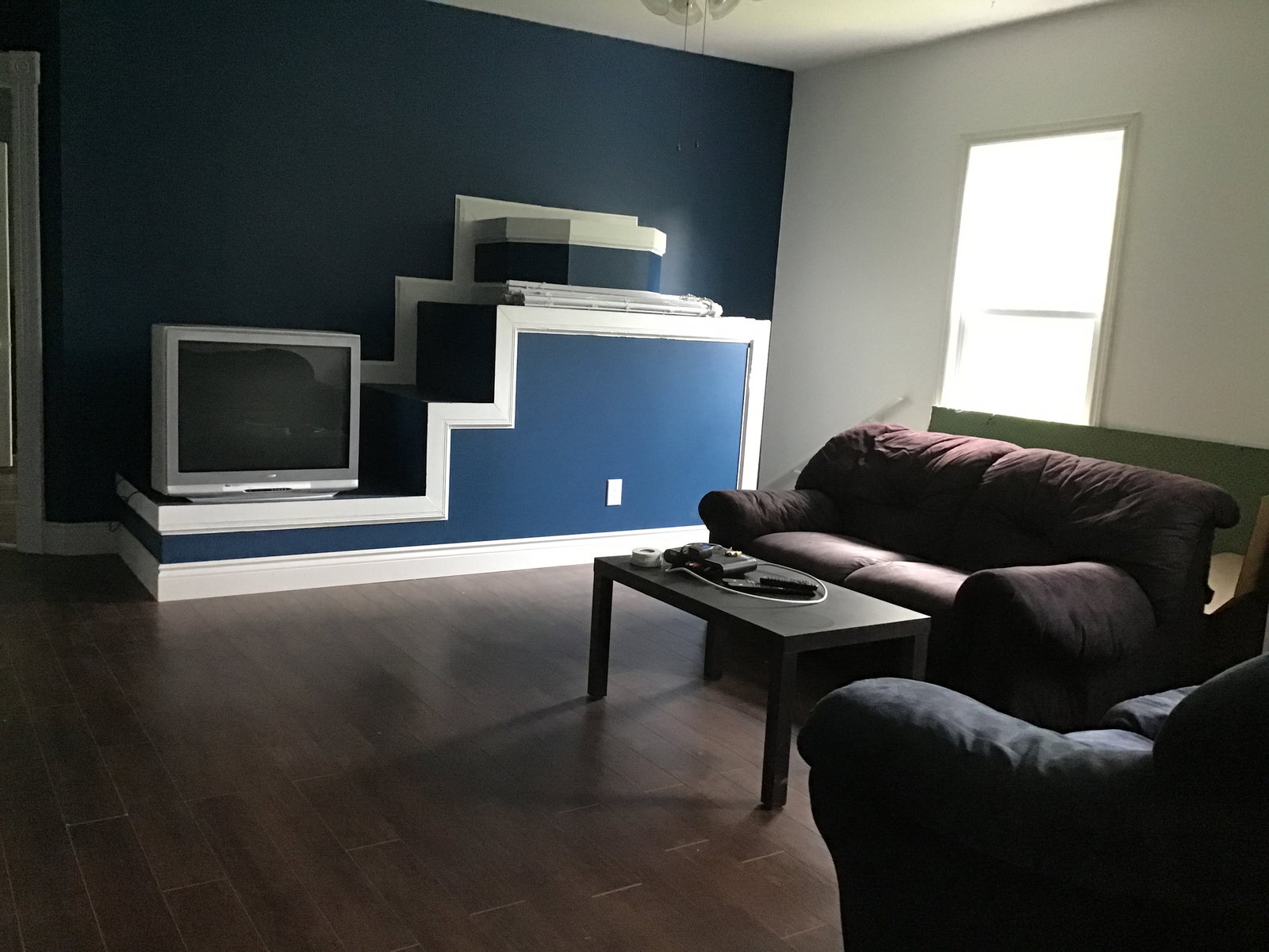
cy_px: 476
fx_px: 1136
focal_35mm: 31
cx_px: 634
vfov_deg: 45.4
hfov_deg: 58.4
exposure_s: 1/15
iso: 250
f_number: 2.4
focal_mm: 3.3
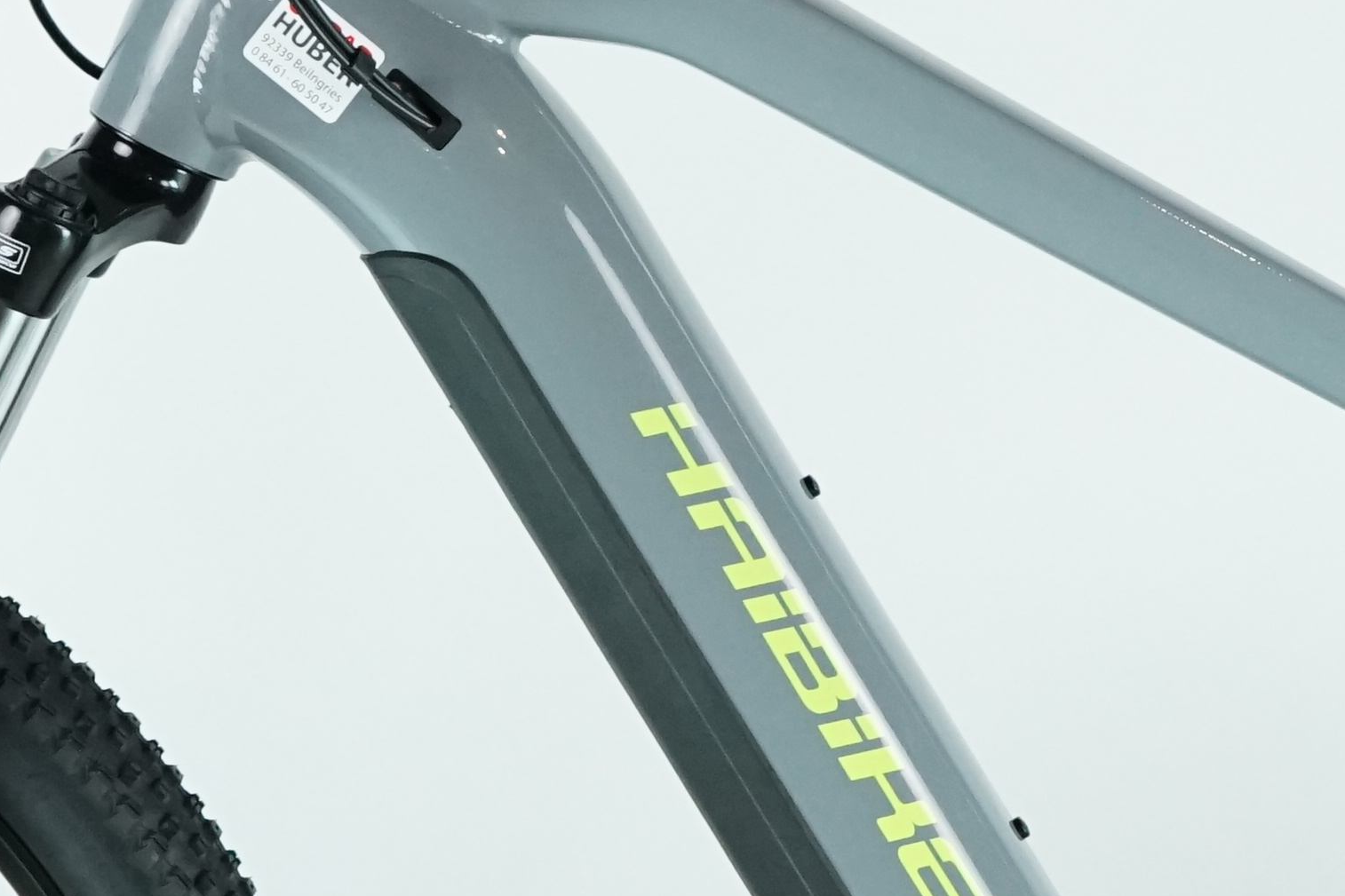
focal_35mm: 214
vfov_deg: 6.4
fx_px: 7994
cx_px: 1070
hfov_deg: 9.6
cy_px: 552
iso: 2000
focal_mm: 54
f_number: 5.6
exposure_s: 1/200
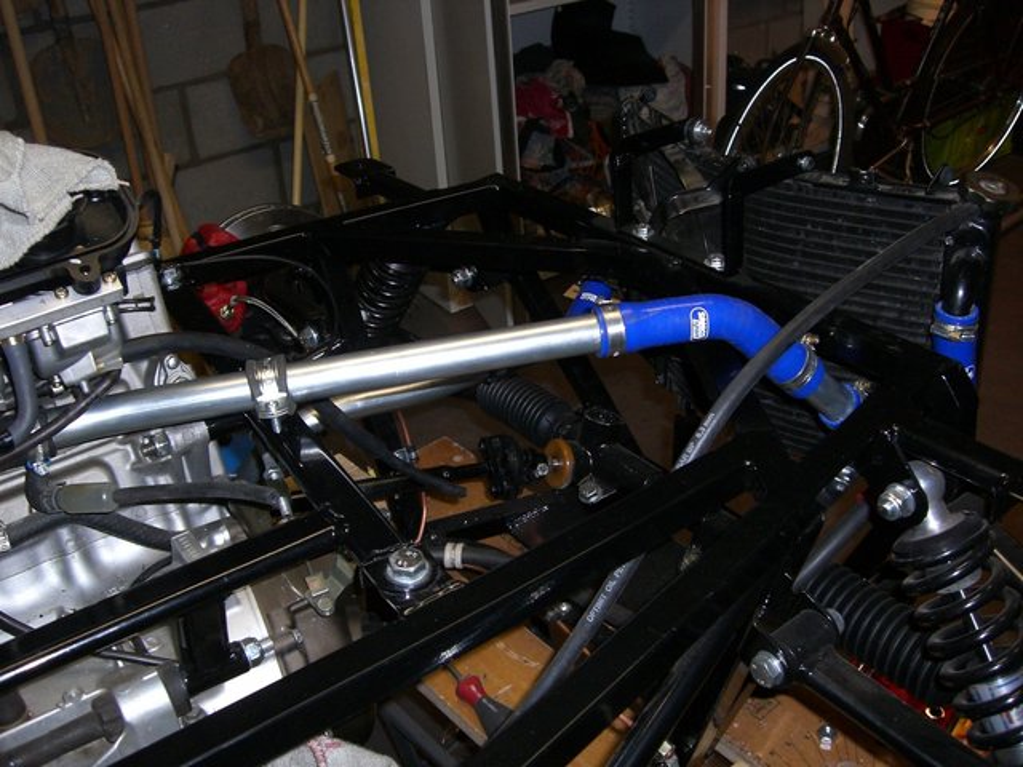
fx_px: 1123
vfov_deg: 37.7
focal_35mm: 38
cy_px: 384
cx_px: 512
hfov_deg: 49.0
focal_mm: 6.2
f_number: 2.7
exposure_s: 1/60
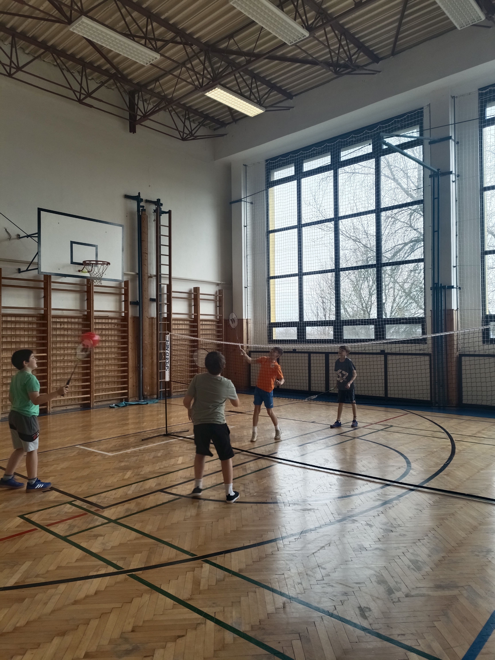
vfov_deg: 69.4
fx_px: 477
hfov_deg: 54.9
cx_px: 248
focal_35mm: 25
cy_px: 330
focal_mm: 4.74
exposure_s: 1/100
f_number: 1.79
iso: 258
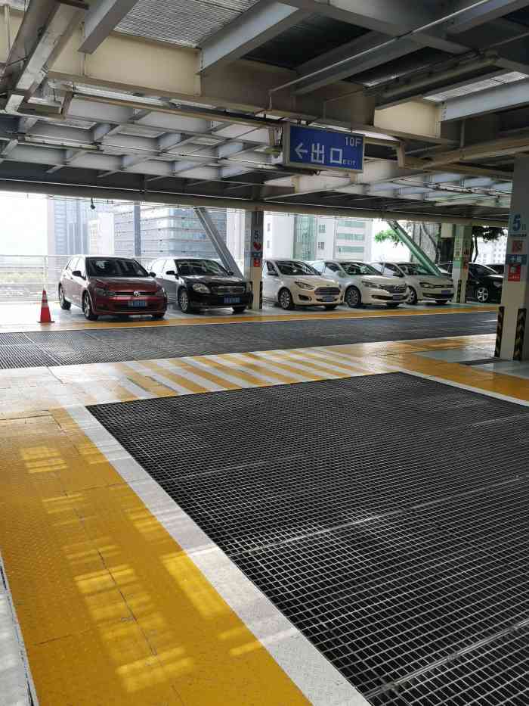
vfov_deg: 65.3
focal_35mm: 27
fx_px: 550
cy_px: 353
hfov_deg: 51.4
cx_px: 264
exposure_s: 1/400
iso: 50
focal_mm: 5.58
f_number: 1.8
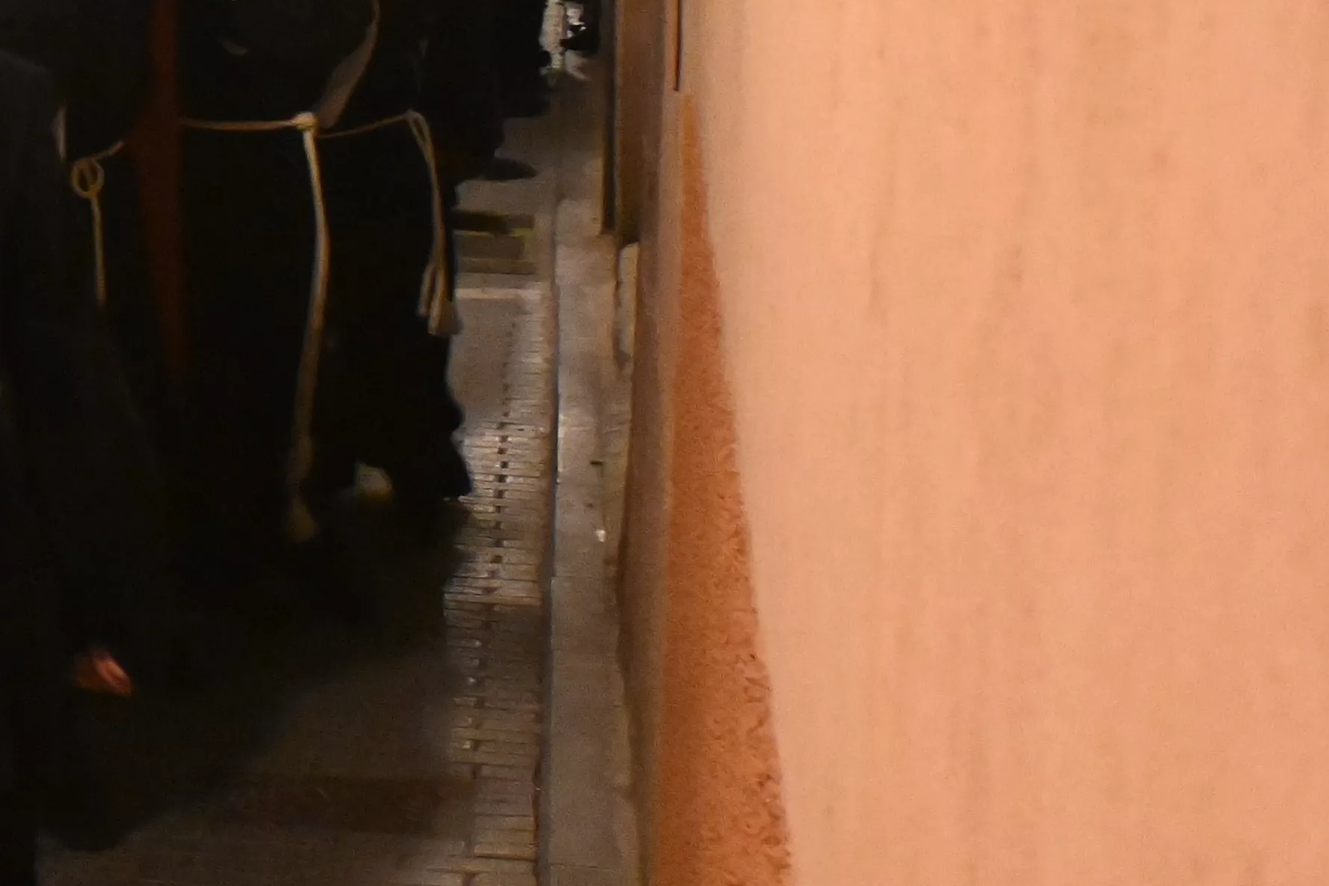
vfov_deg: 10.4
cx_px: -691
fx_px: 4753
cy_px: -343
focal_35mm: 129
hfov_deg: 14.8
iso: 6400
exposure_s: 1/50
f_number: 4.5
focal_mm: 27.5
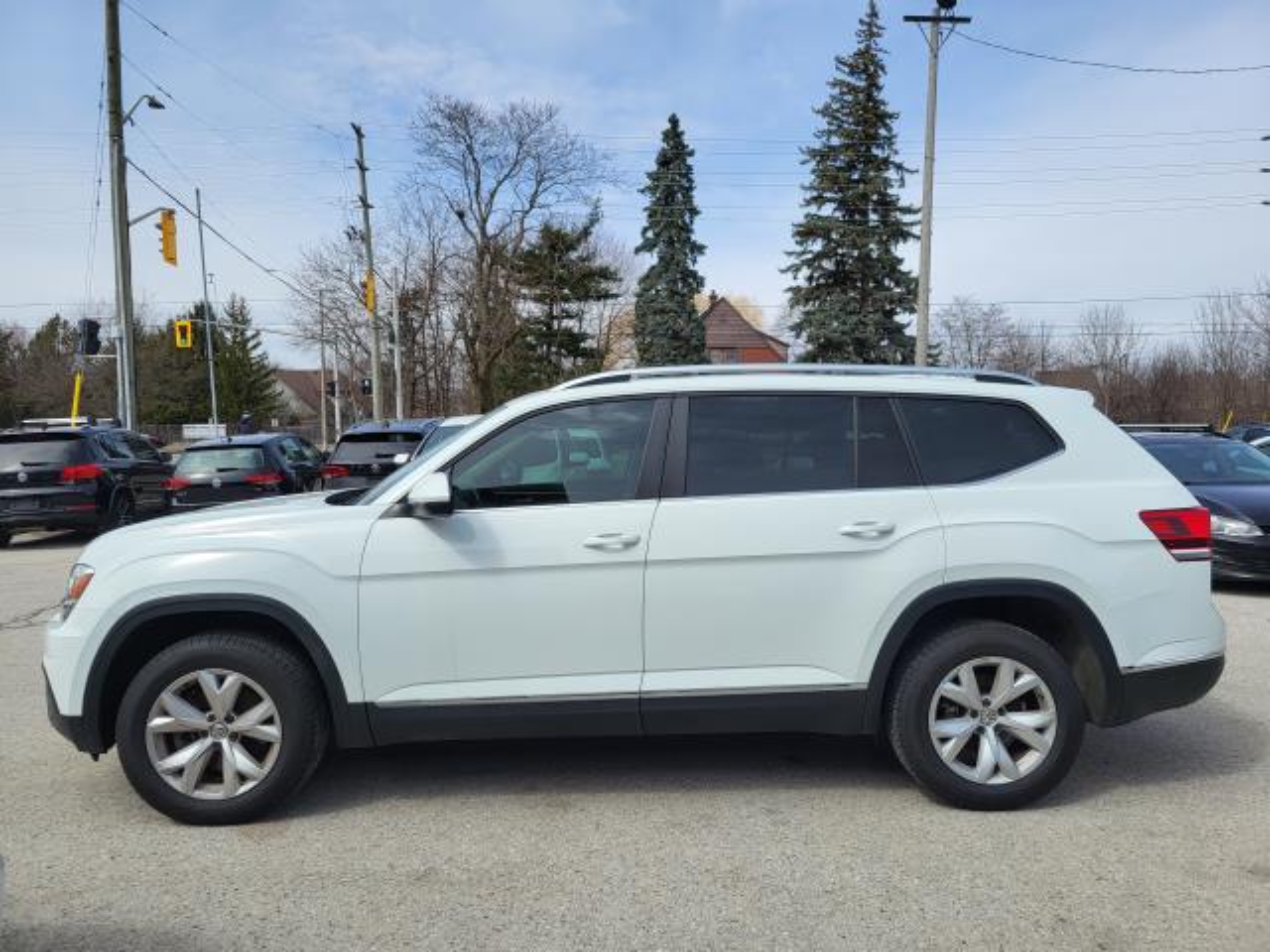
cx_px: 635
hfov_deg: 67.3
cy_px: 476
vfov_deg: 53.1
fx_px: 954
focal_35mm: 26
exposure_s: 1/2835
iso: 40
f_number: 1.8
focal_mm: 5.4
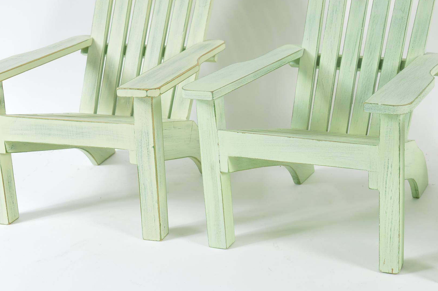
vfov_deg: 22.1
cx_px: 346
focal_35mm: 61
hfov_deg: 32.1
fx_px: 742
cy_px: 98
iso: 200
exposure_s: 1/80
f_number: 8
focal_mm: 22
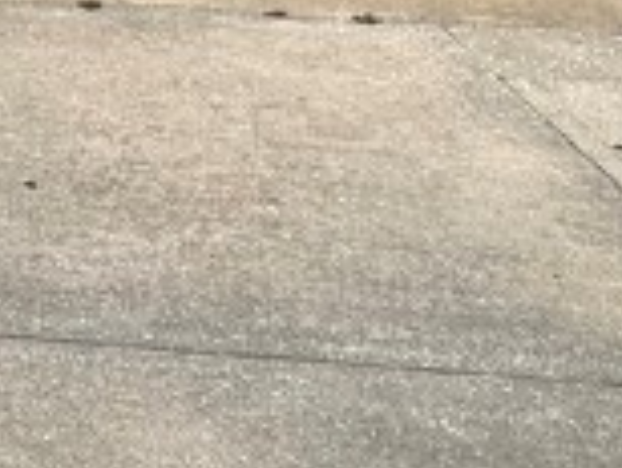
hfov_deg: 18.3
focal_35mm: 93
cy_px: -654
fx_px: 1674
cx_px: -355
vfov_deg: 12.5
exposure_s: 1/3390
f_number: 2.2
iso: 50
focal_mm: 2.22
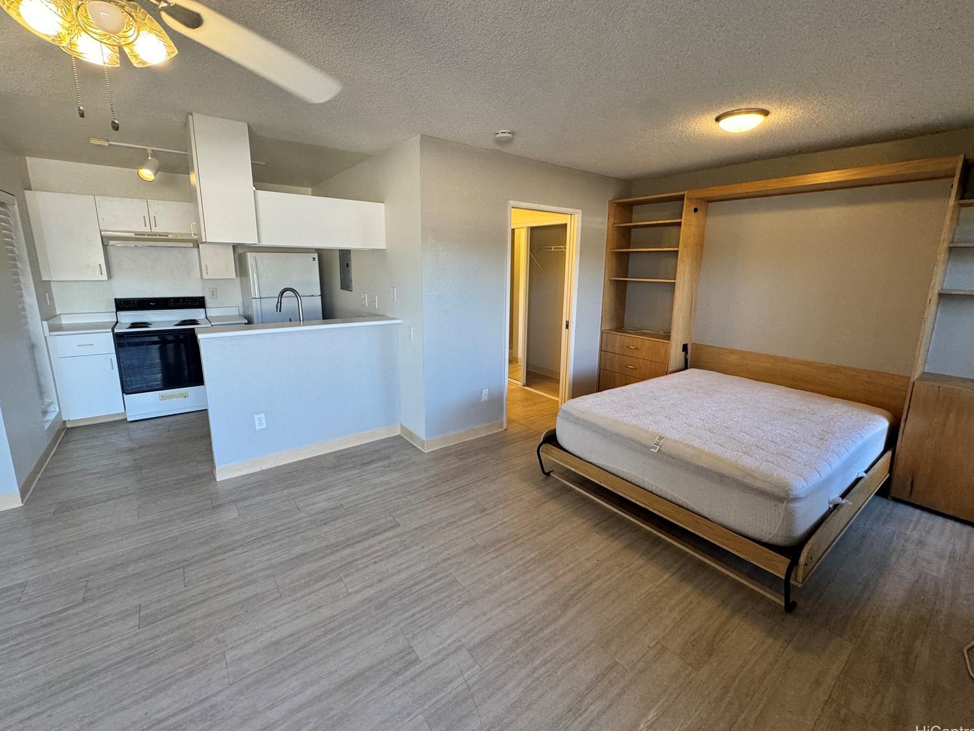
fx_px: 422
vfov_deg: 81.7
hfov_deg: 98.2
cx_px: 490
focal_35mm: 15
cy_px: 347
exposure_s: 1/120
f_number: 2.2
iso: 125
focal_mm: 2.22
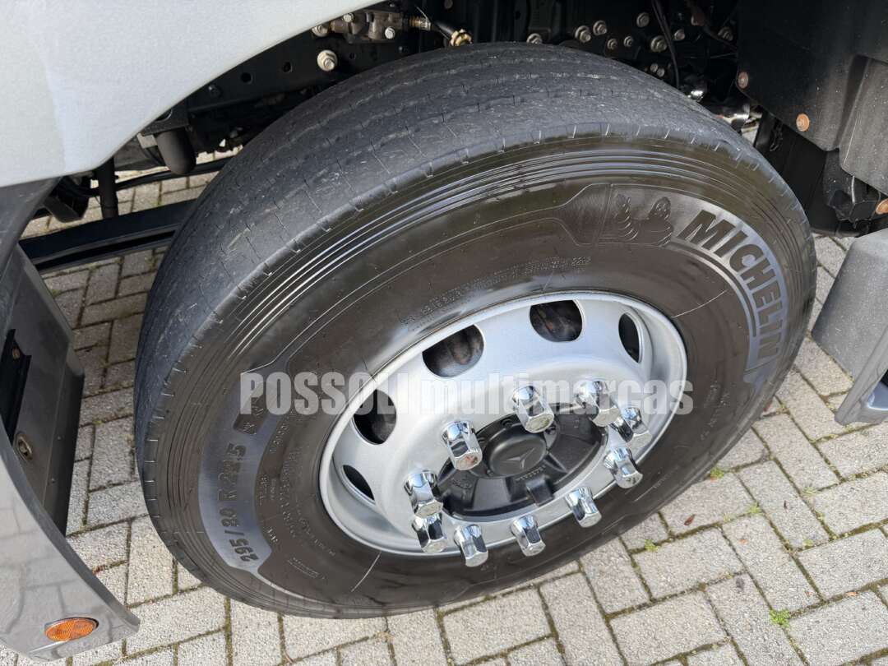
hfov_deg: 71.6
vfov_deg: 56.8
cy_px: 333
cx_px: 444
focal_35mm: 24
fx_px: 616
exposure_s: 1/247
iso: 80
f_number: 1.78
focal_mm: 6.76
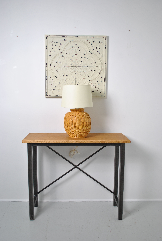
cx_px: 81
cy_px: 120
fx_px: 222
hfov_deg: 40.1
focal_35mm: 33
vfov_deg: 57.2
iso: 220
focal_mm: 22
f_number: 4.5
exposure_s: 1/30
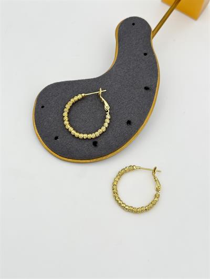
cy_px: 140
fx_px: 388
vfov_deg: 39.6
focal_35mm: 48
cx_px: 105
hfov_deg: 30.3
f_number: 1.8
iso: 64
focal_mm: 6.86
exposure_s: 1/700
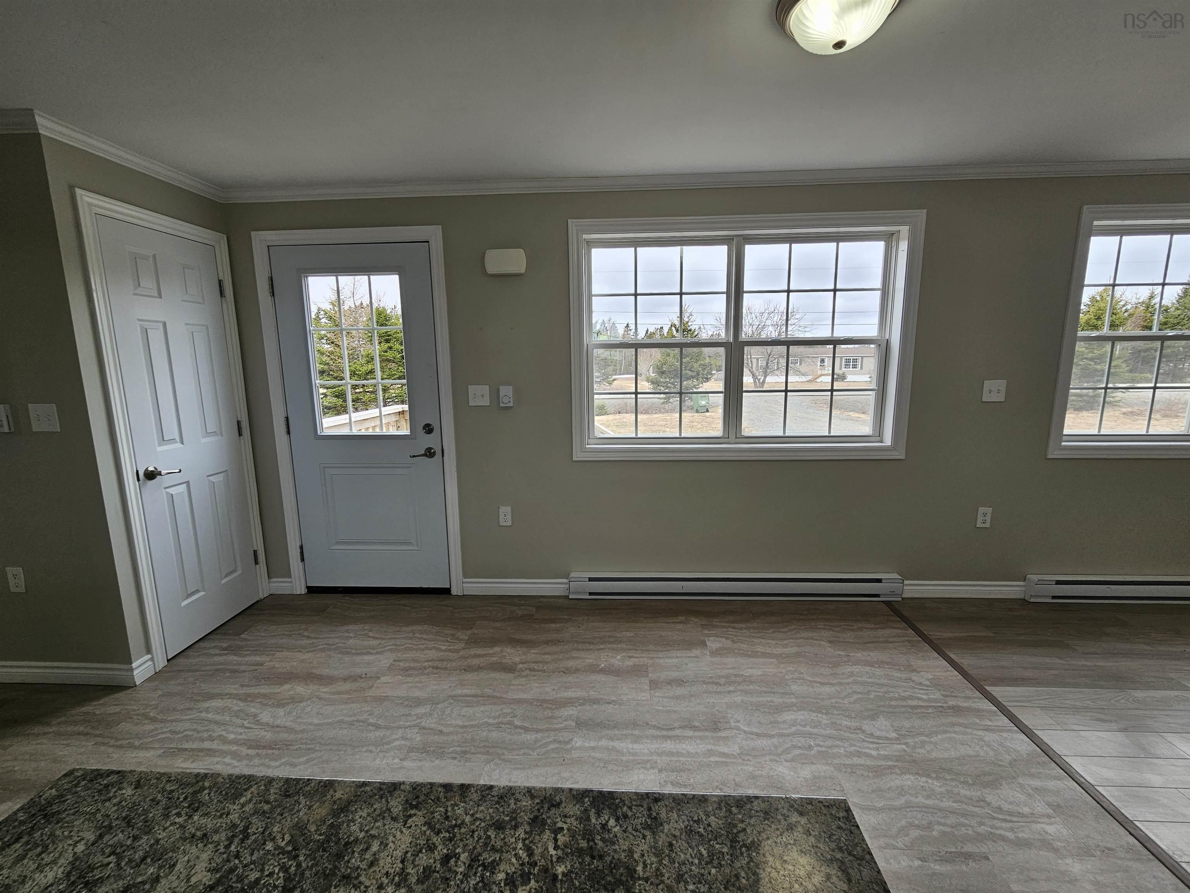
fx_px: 447
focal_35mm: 13
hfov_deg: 106.2
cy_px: 446
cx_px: 595
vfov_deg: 89.9
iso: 50
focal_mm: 2.2
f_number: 2.2
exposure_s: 1/122
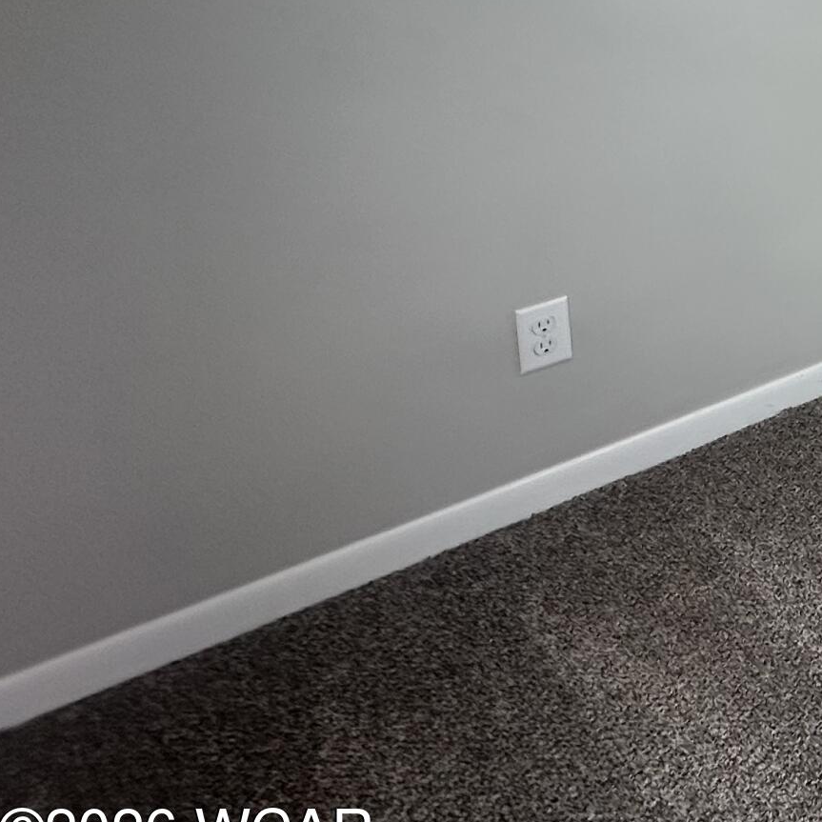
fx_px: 1155
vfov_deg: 32.8
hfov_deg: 23.4
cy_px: -142
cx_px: 1423
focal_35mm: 43
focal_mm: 2.22
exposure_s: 1/154
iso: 40
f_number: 2.2
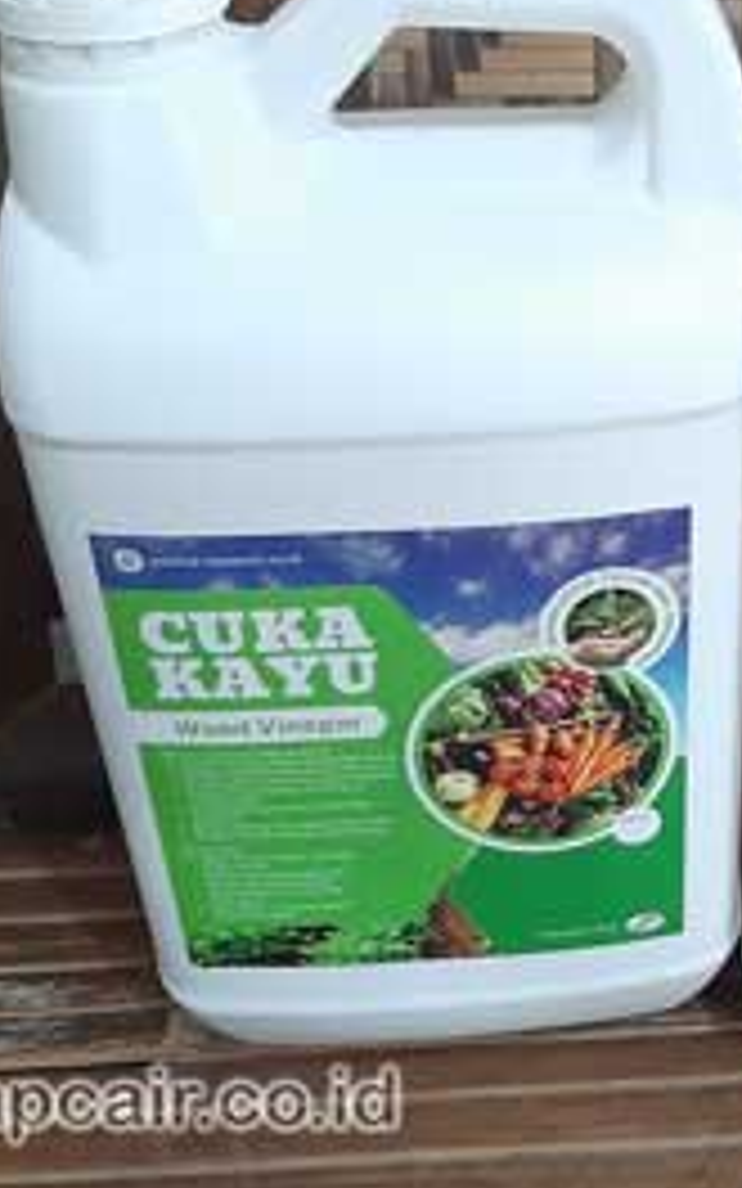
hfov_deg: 24.2
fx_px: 1682
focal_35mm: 52
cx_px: 666
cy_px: 522
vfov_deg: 38.8
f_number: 1.7
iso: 640
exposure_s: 1/20
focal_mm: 3.93
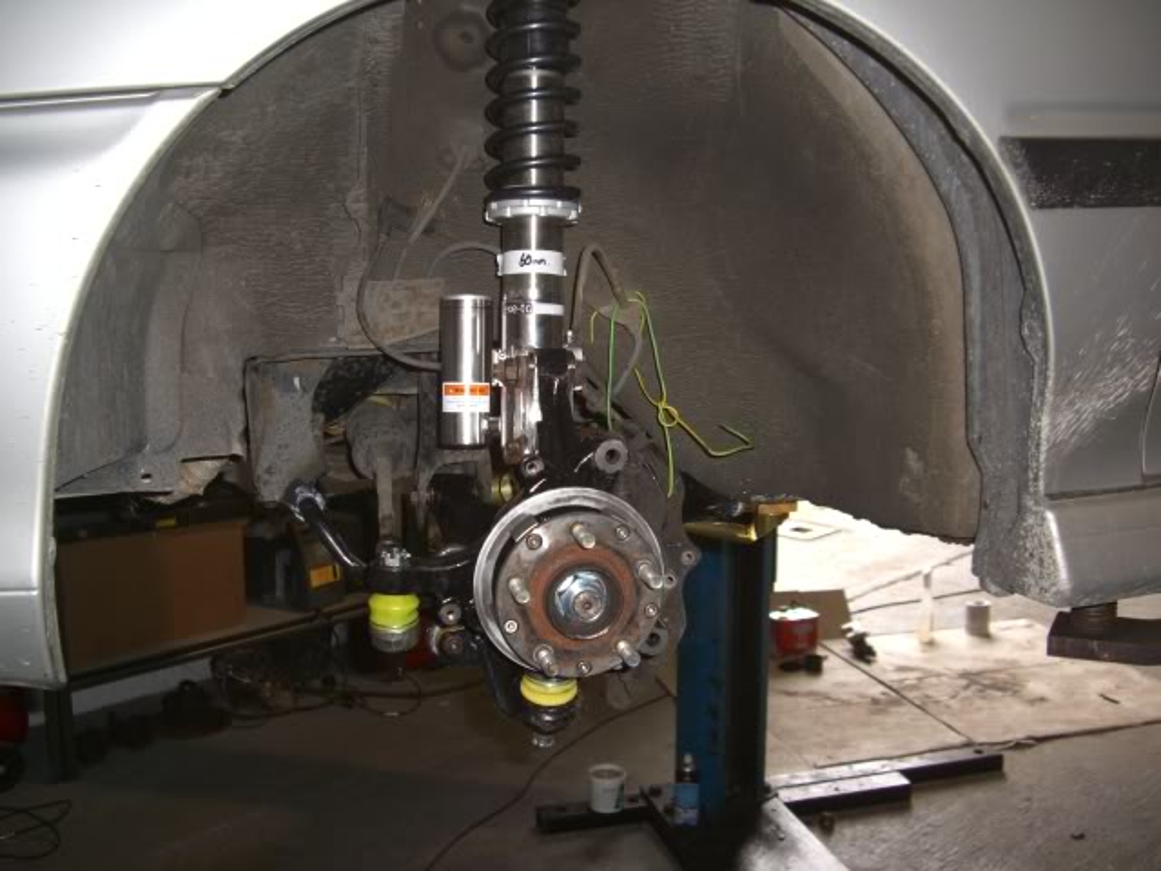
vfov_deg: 37.7
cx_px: 580
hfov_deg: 49.0
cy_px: 436
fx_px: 1274
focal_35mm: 38
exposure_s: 1/60
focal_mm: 7.9
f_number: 2.8
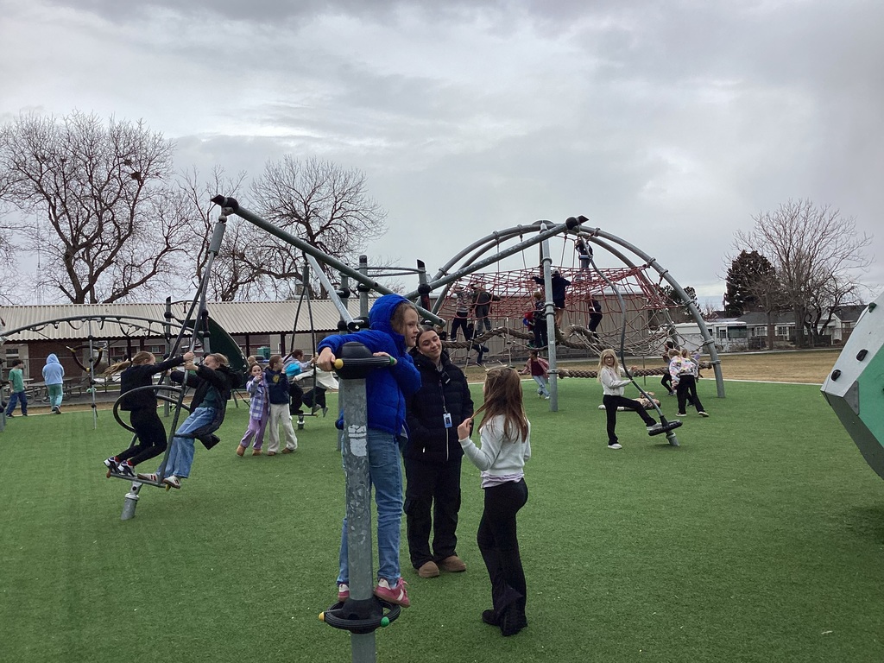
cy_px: 332
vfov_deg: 45.4
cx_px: 442
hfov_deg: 58.4
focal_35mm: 31
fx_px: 792
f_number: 2.4
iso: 25
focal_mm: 3.3
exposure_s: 1/641
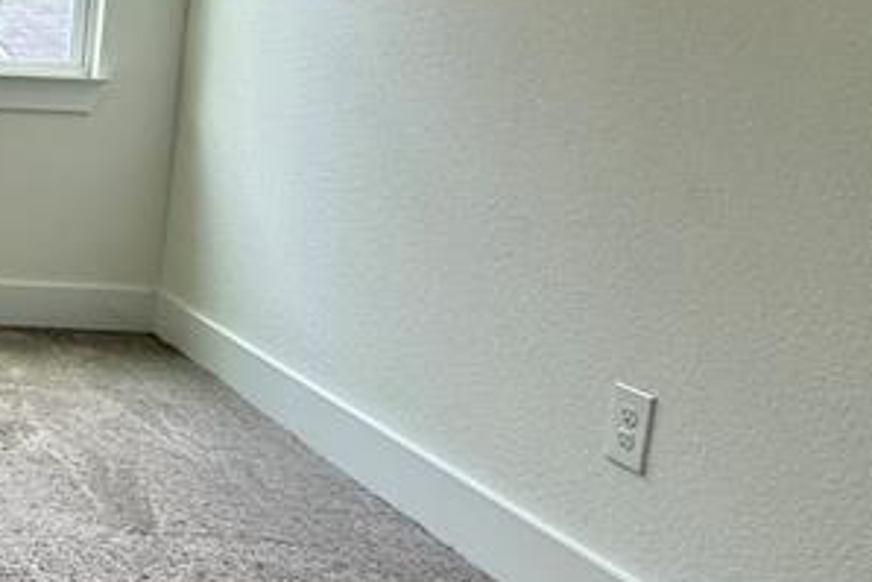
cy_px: 196
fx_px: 1212
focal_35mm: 50
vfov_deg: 26.9
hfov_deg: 30.1
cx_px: -301
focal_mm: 2.22
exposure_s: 1/99
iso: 160
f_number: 2.2
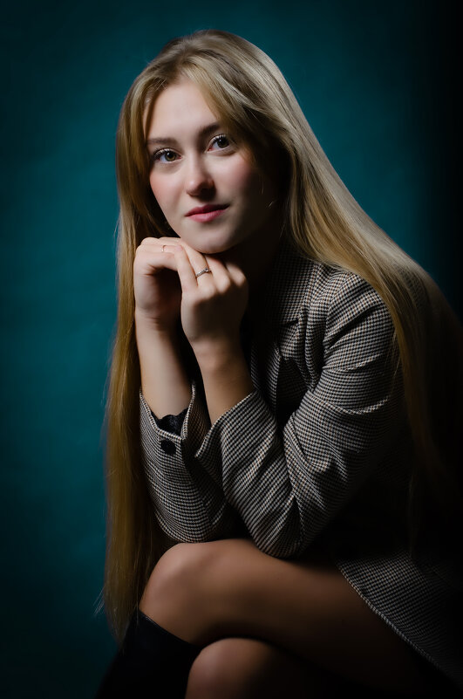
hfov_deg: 11.1
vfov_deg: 16.7
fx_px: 2382
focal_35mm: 123
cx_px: 232
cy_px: 350
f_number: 6.3
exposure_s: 1/250
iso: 100
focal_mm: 82
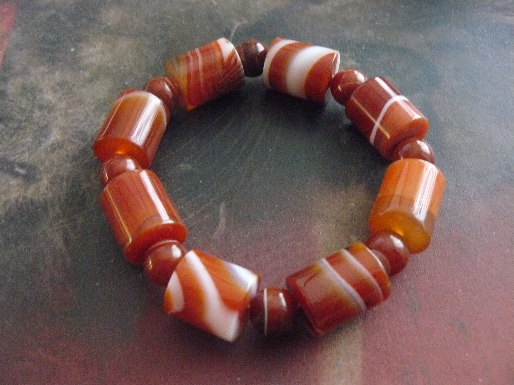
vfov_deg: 39.7
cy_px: 192
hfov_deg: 51.4
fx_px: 535
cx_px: 257
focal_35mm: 36
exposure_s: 1/8
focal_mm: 6
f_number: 2.8
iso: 800
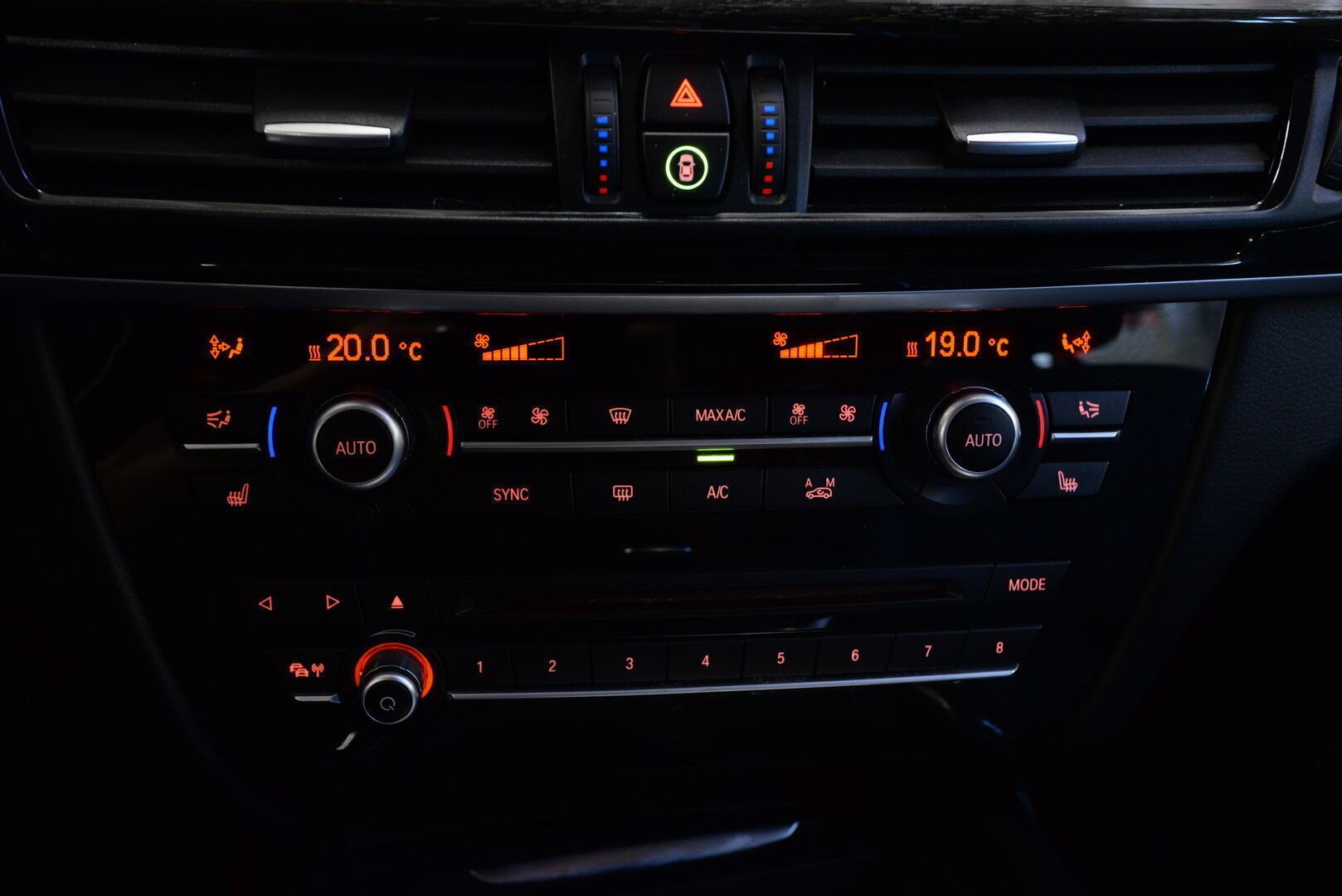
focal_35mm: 35
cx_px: 671
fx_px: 1305
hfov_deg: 54.4
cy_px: 448
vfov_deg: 37.9
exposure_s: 1/10
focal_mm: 35
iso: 2000
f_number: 6.3
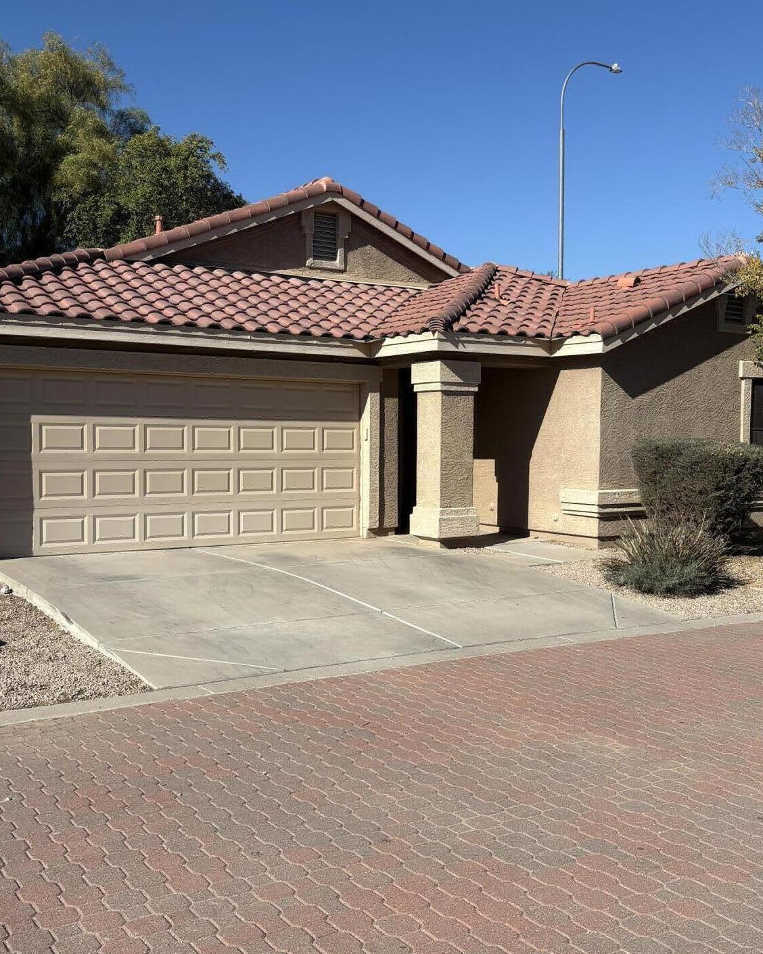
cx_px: 427
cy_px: 485
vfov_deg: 50.3
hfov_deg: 41.1
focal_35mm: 36
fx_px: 1016
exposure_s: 1/4950
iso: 50
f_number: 1.6
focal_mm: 5.96
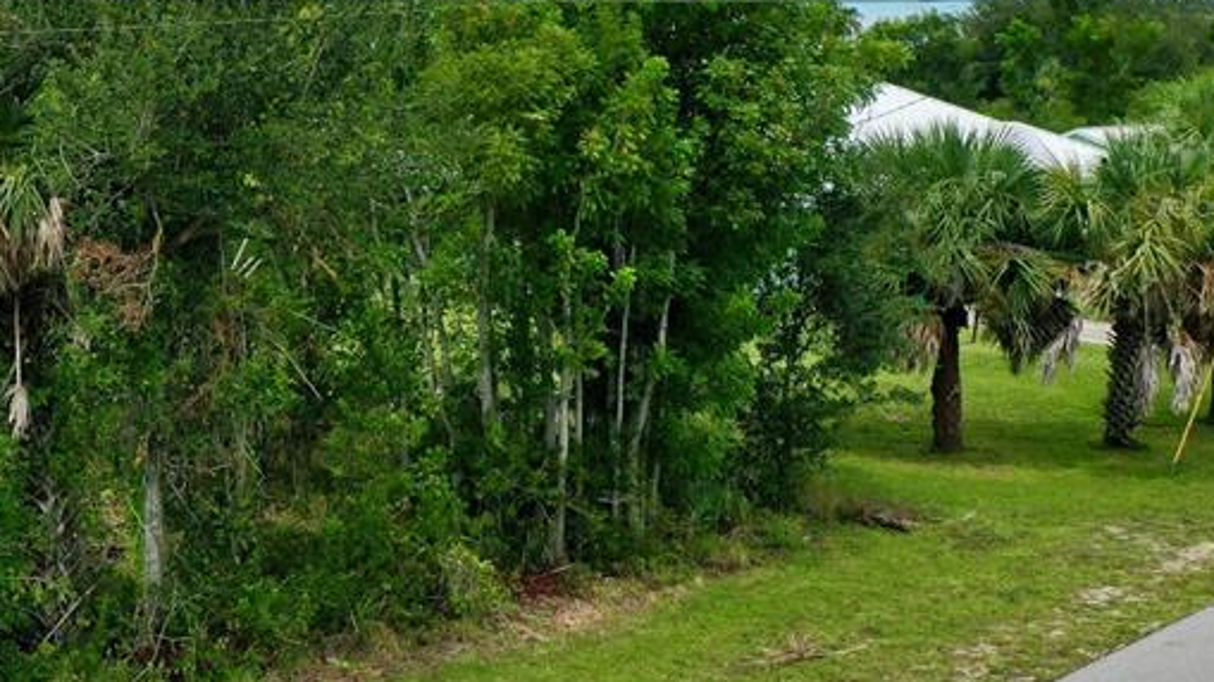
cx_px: 60
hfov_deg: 33.1
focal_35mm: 59
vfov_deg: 20.3
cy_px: 205
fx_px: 1899
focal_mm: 10.26
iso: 100
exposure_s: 1/640
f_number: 6.3
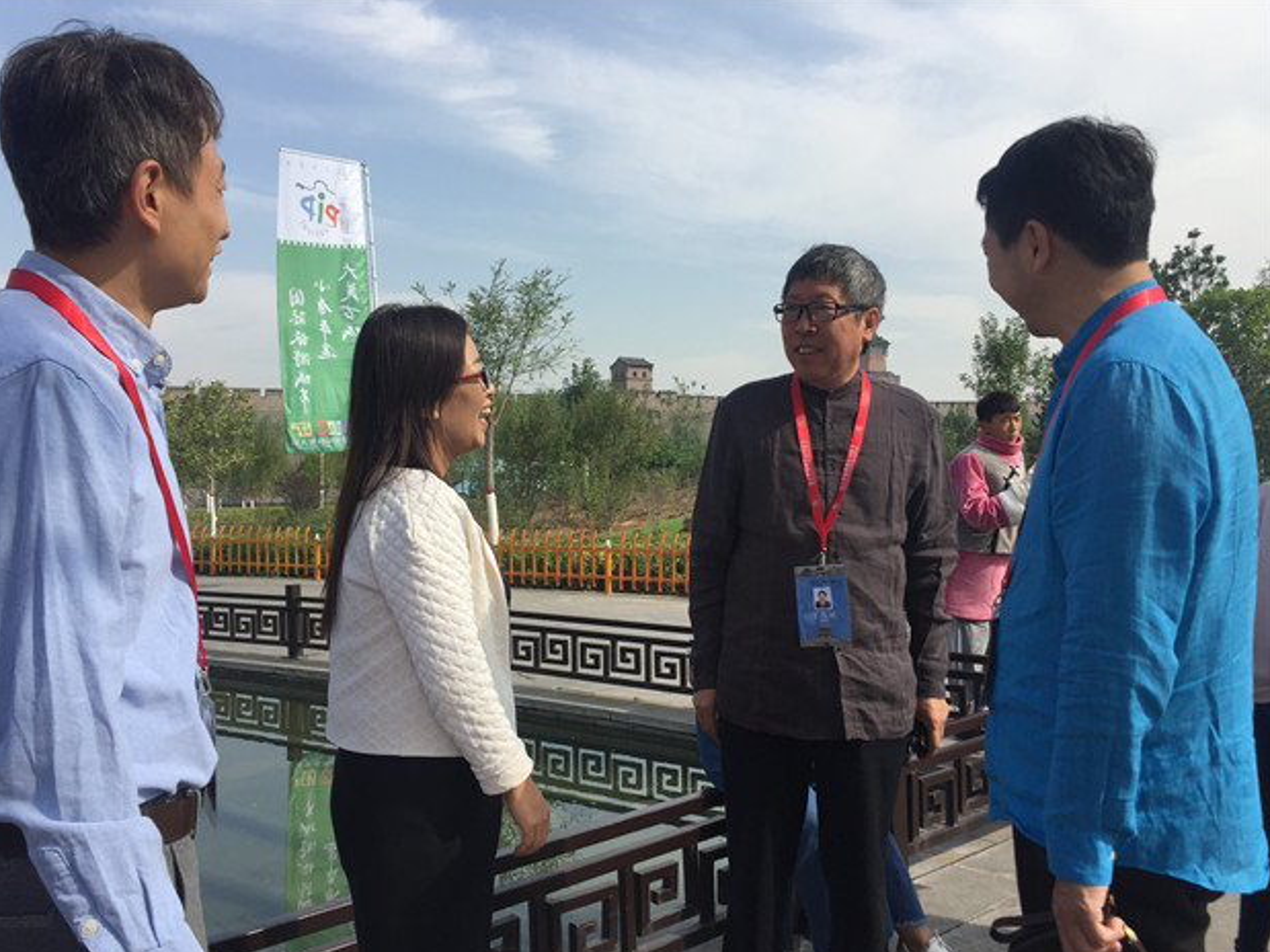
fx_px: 1100
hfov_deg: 60.0
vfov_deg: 46.8
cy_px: 486
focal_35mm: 30
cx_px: 618
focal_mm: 4.15
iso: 32
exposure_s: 1/1647
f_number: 2.2
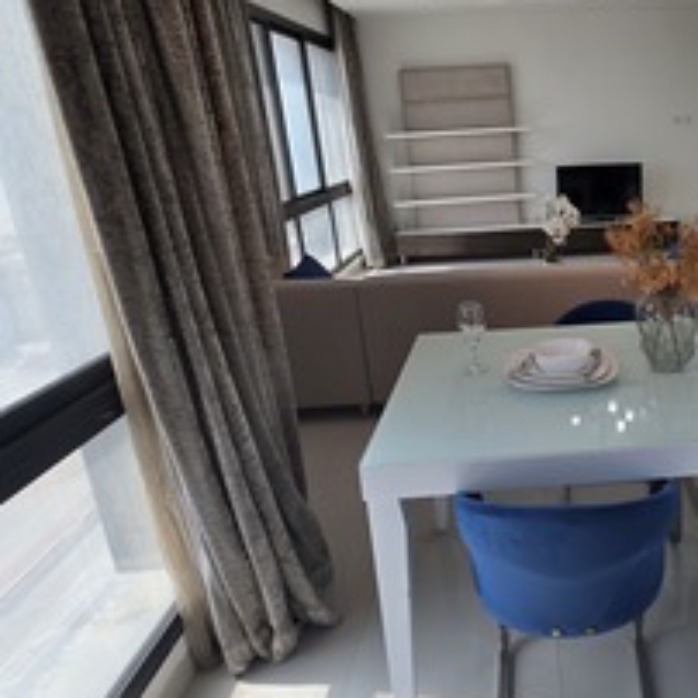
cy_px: 306
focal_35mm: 26
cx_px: 568
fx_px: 593
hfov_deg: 56.1
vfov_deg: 60.7
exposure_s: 1/100
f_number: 1.9
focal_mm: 2.2
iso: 80
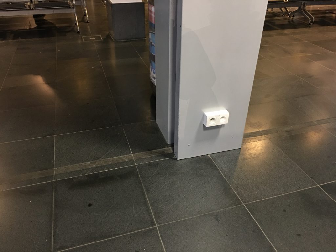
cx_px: 168
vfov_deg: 48.2
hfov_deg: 61.7
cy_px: 126
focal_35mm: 29
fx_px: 281
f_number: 2.2
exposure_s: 1/10
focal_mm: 4.15
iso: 80
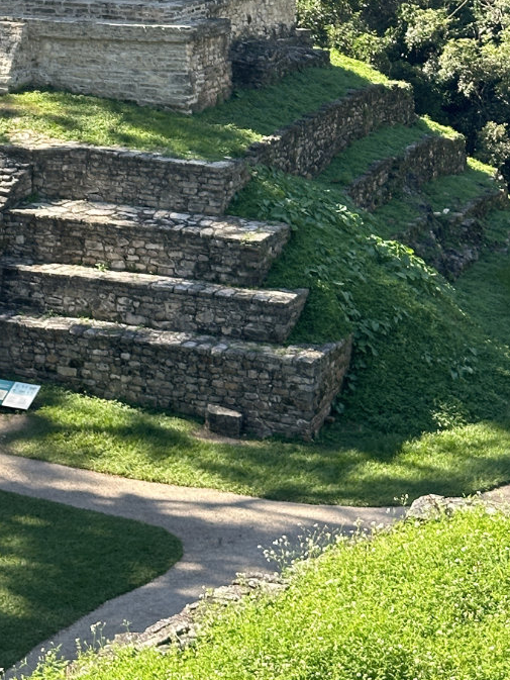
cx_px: 10
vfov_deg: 17.8
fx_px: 2101
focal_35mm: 107
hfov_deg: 13.7
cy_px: -55
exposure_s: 1/1000
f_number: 1.8
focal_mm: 6.9
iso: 64
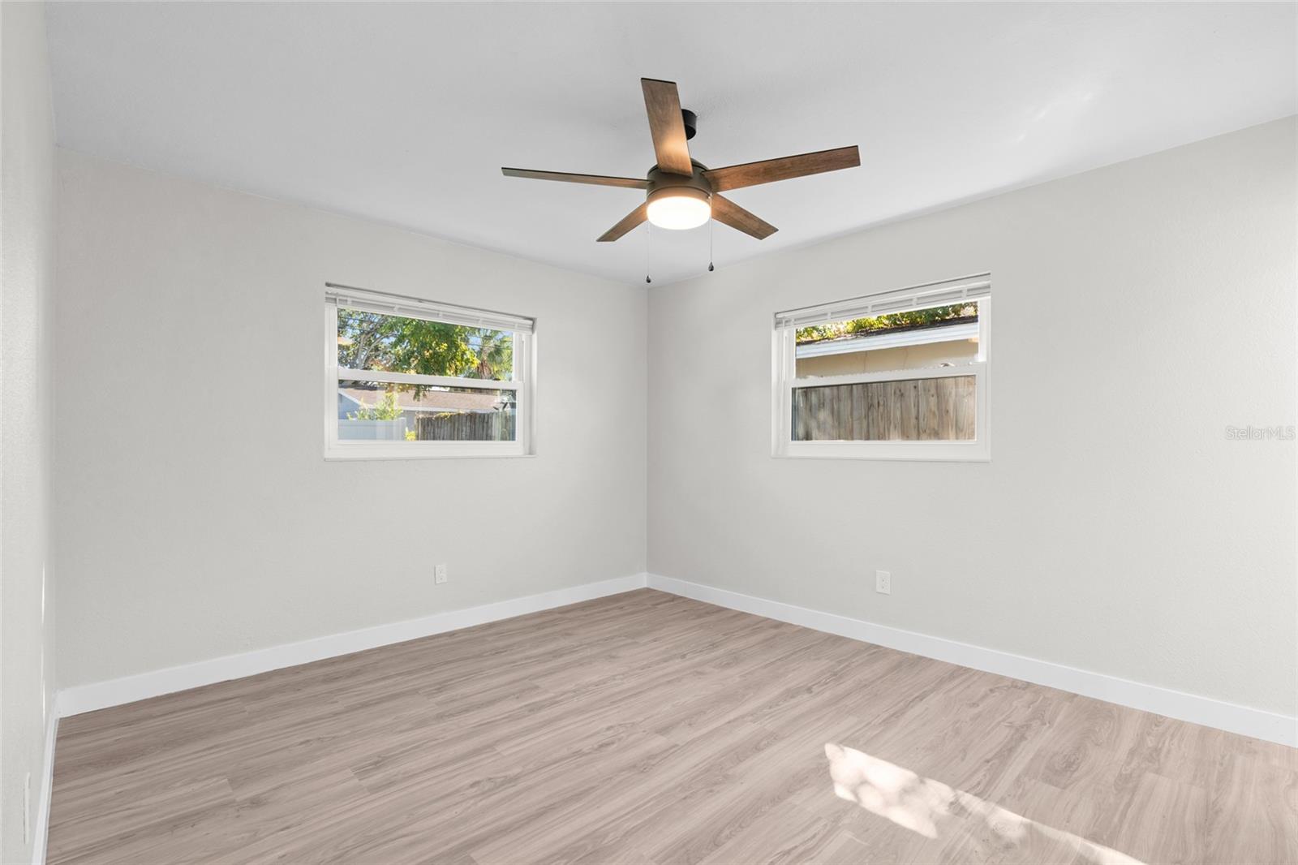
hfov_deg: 96.7
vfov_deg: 73.7
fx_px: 577
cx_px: 649
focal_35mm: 16
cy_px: 432
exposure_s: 1/2.5
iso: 250
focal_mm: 16
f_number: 9
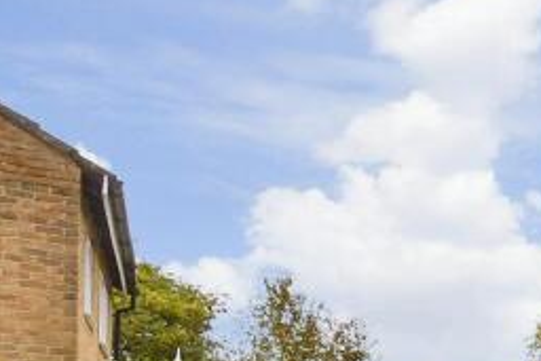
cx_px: 841
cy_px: 497
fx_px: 902
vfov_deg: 20.3
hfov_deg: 24.6
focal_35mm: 60
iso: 400
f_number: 8
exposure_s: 1/50
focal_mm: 10
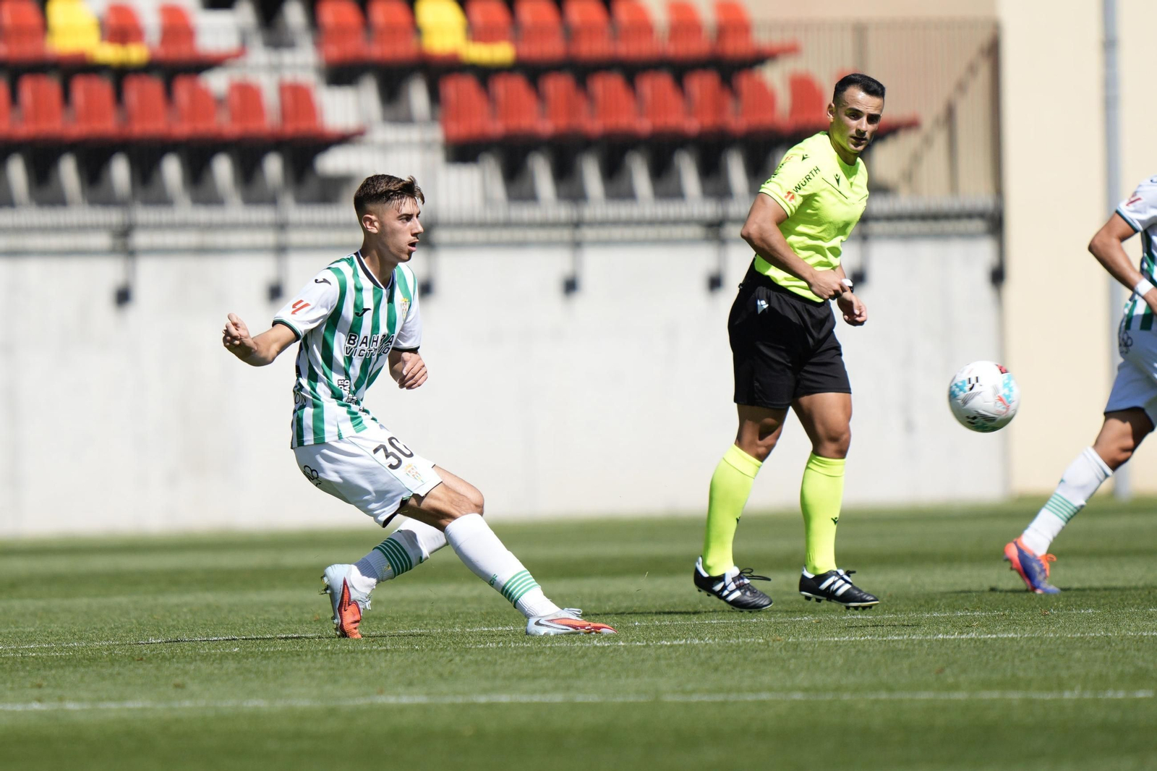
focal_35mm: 400
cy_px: 386
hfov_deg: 5.2
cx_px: 578
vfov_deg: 3.4
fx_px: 12852
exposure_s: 1/2500
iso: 125
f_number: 2.8
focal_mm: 400
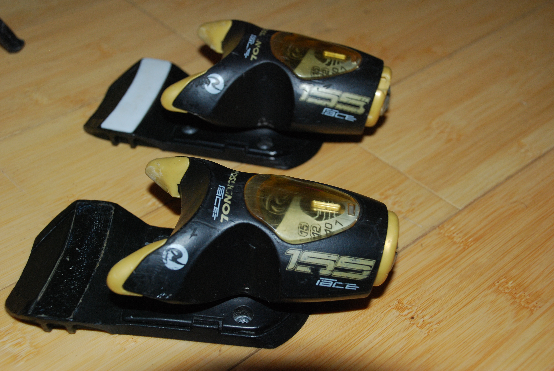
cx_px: 277
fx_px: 878
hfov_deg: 35.0
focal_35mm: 57
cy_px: 186
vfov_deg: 23.8
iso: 500
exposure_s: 1/125
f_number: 6.3
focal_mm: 38
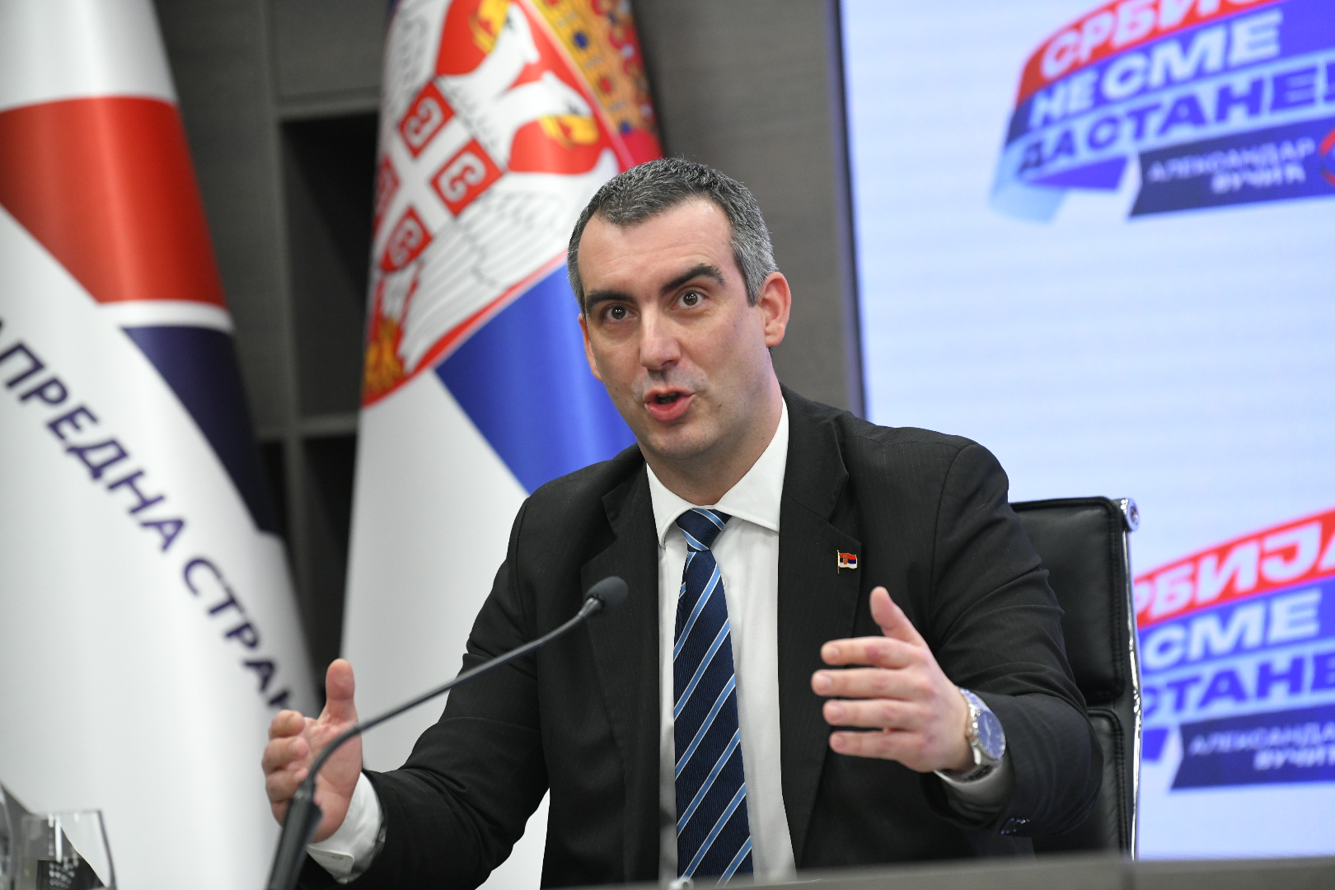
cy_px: 445
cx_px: 668
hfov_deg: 10.3
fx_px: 7416
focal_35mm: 200
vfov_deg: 6.9
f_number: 4
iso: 2500
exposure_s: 1/250
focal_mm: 200
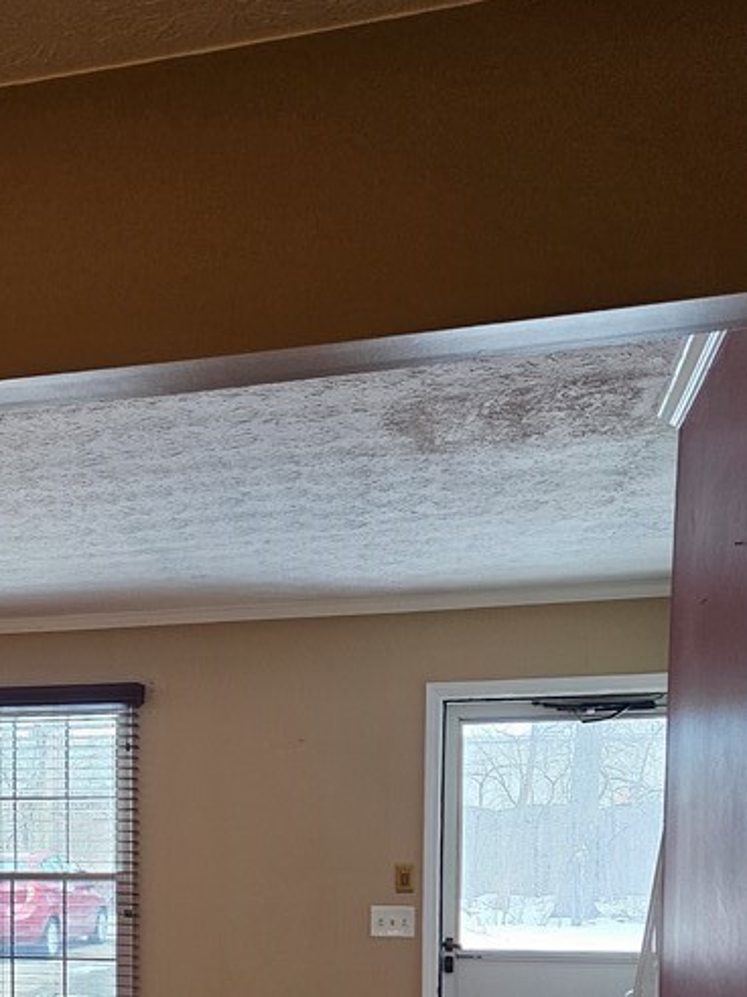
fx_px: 1382
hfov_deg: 29.2
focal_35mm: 48
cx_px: 93
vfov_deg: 37.1
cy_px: 900
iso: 160
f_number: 1.8
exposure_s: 1/120
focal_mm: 5.4
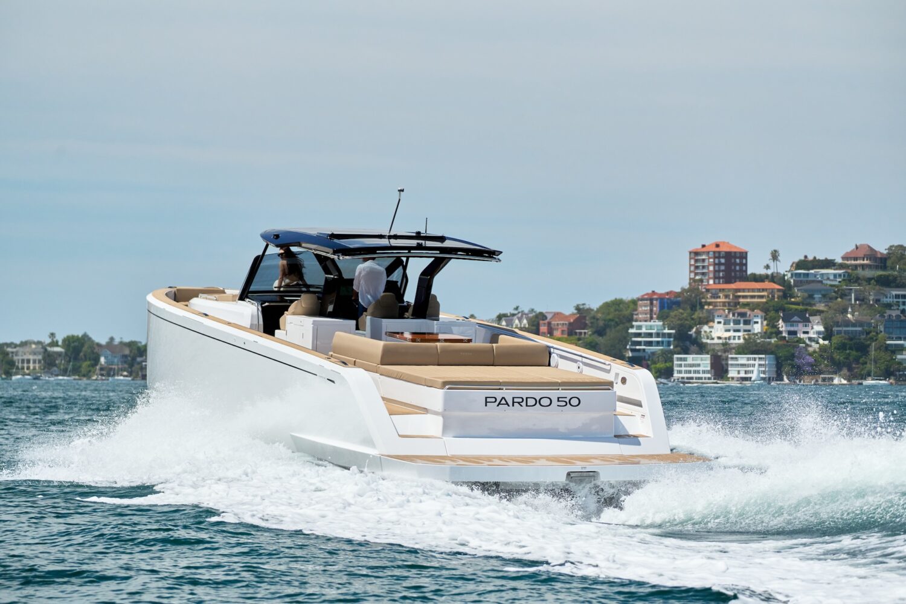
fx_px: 4137
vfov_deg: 8.4
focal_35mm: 164
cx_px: 453
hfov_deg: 12.5
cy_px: 302
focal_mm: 164.4
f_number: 5.6
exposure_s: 1/4000
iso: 1000
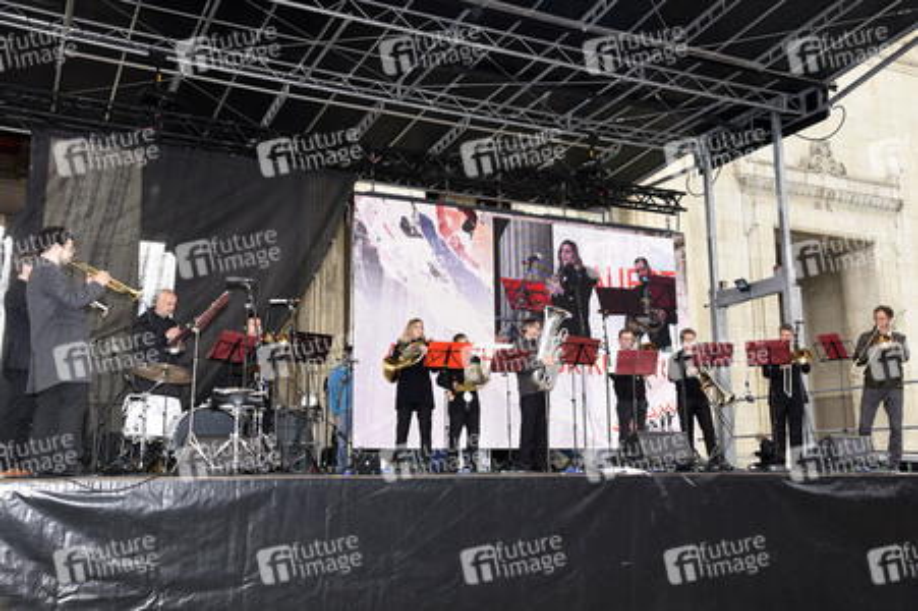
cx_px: 459
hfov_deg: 50.7
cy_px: 306
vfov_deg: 35.0
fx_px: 968
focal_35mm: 38
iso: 500
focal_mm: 38
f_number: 6.3
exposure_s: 1/125
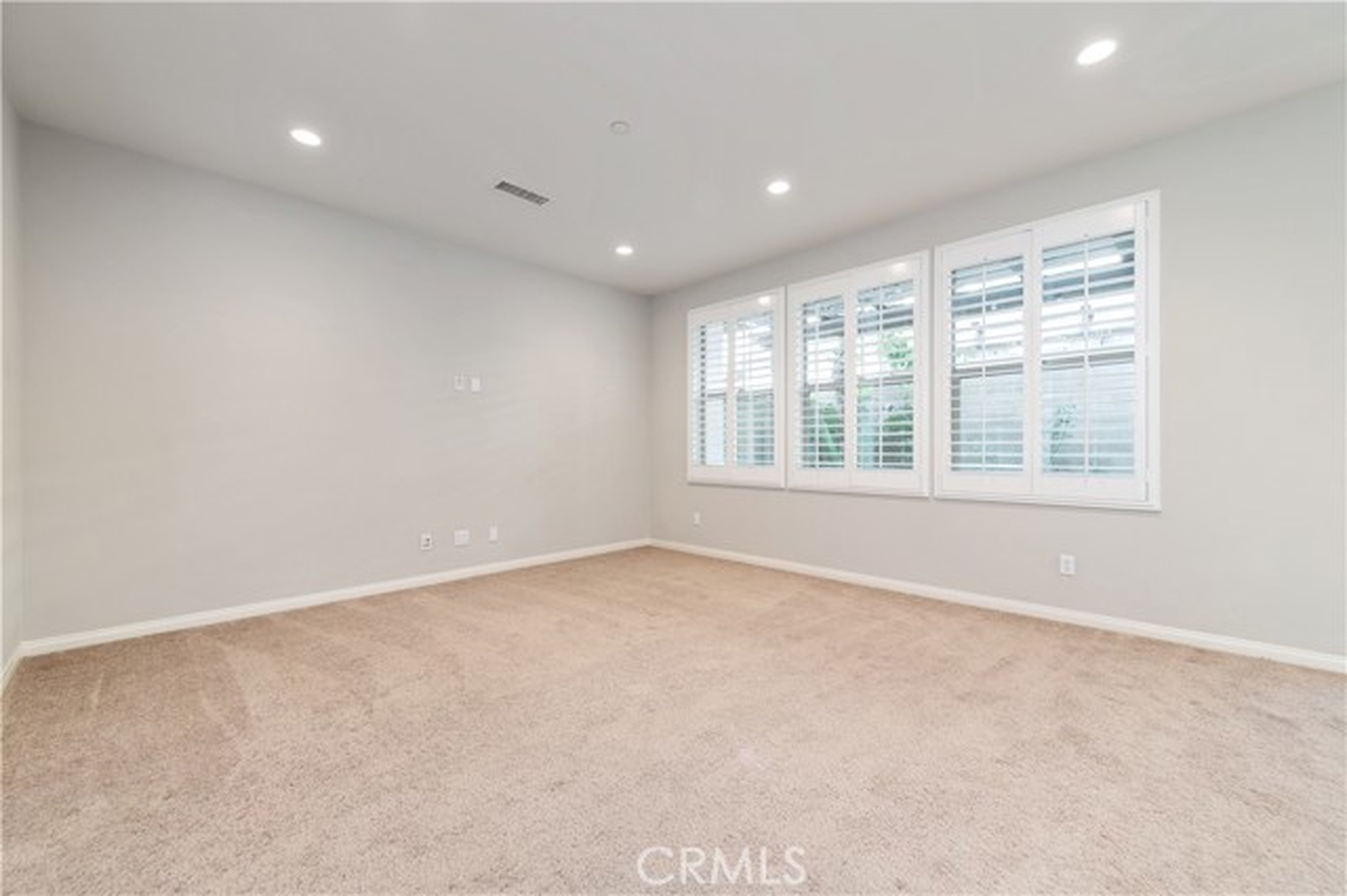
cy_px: 448
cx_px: 674
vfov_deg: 81.1
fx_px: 524
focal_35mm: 14
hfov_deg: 104.3
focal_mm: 14
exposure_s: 1/60
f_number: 4
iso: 320
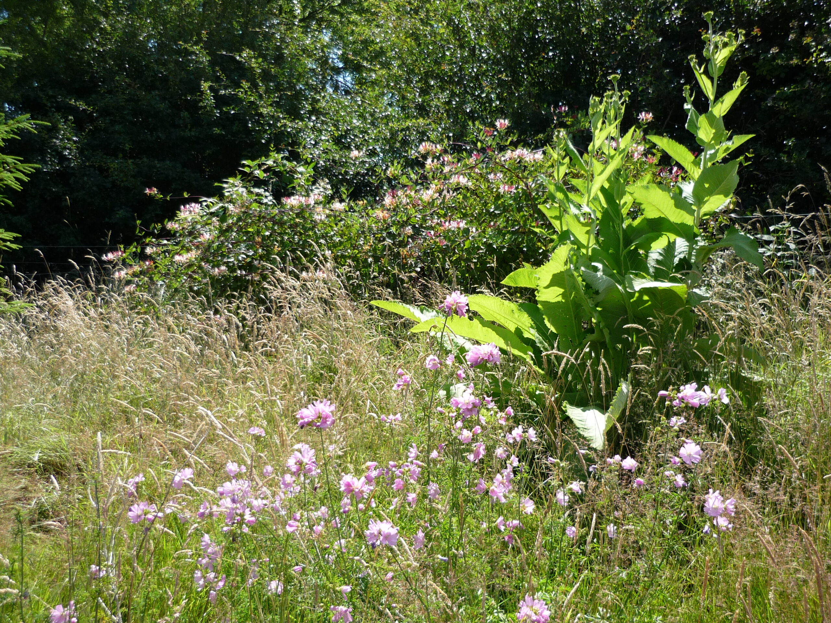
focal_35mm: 36
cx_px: 416
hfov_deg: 51.4
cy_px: 312
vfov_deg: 39.7
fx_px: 864
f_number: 2.9
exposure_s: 1/640
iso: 100
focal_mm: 6
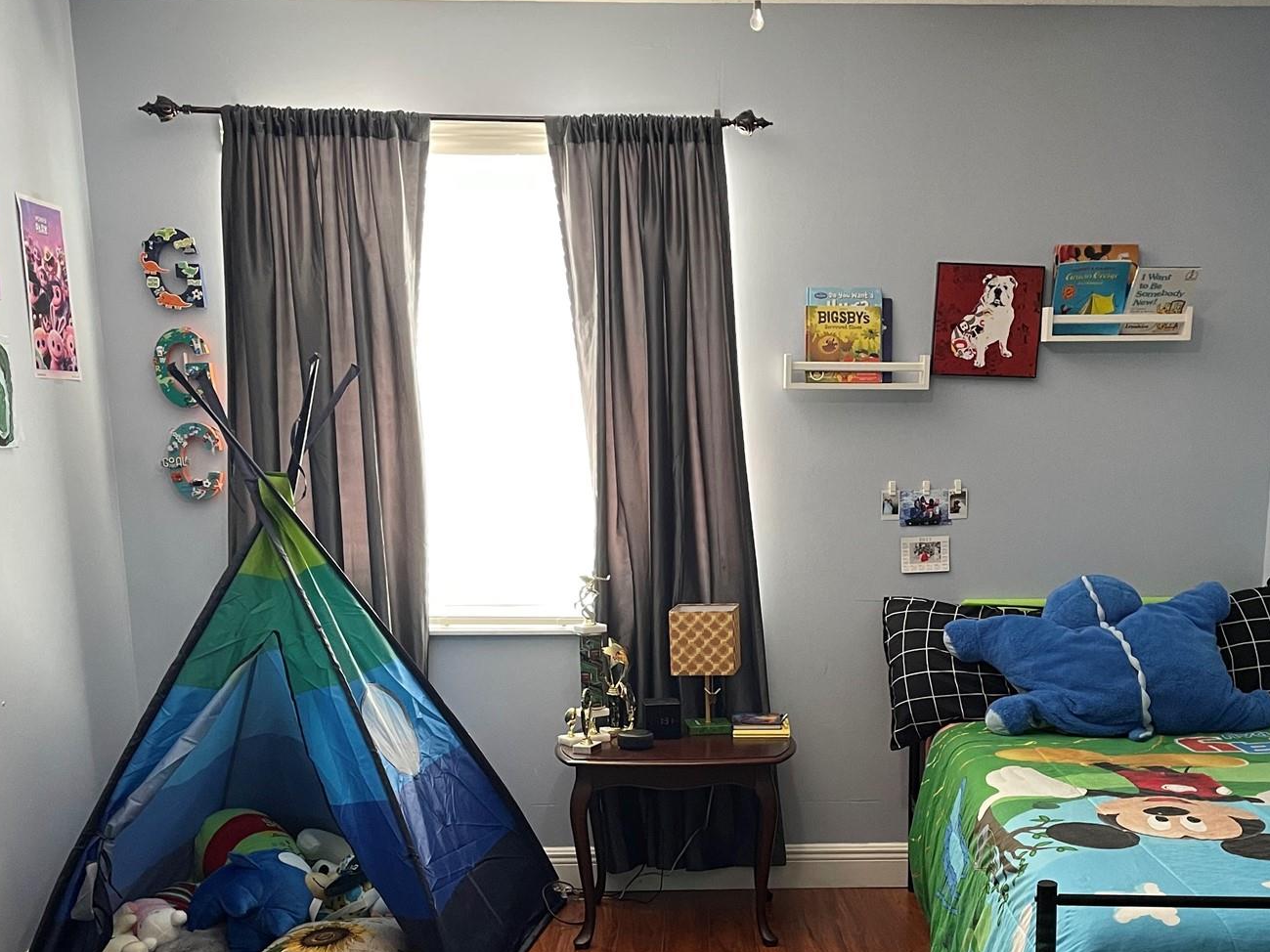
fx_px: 1504
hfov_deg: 45.5
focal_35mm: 41
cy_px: 737
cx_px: 773
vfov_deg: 34.2
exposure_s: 1/60
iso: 200
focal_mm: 4.2
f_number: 1.6
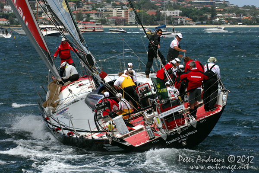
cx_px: 130
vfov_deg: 7.0
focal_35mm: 195
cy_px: 86
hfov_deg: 10.5
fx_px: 1403
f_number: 6.7
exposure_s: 1/1000
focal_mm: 130
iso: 400
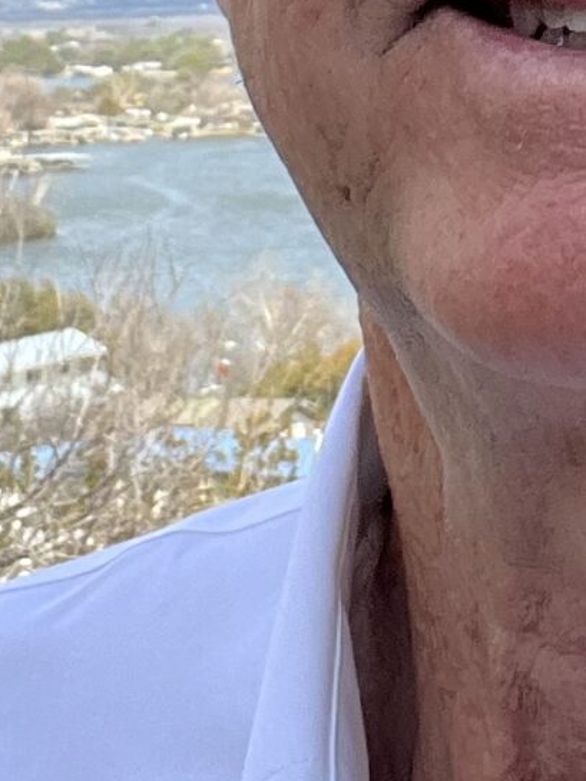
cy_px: -248
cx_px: 724
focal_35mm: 141
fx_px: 3181
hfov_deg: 10.3
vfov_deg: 13.5
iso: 32
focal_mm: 2.71
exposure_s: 1/515
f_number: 2.2
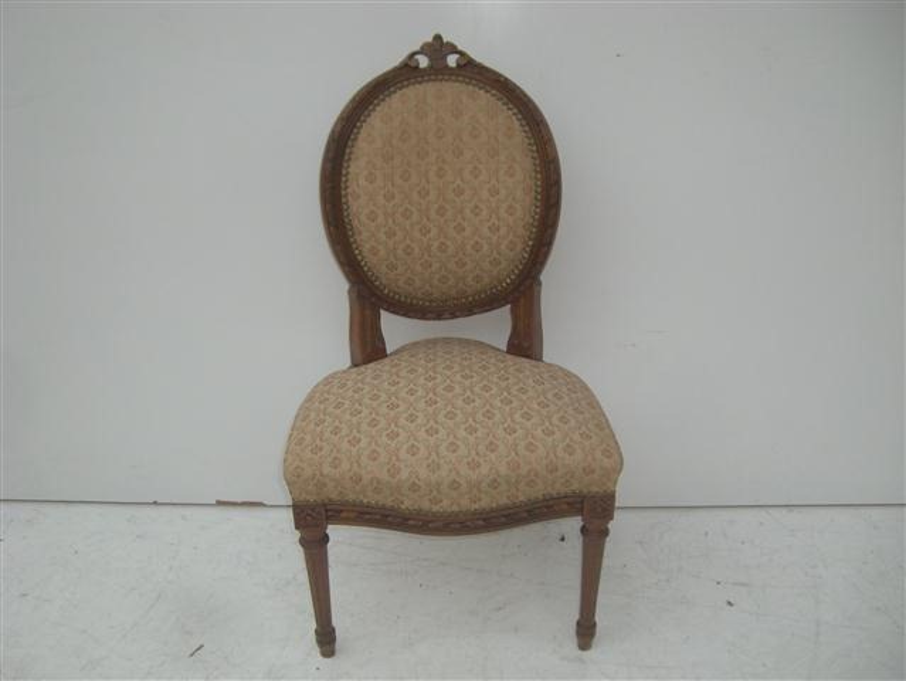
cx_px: 453
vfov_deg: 37.8
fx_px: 995
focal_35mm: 38
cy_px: 340
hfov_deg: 49.0
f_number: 2.7
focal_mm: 6.2
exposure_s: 1/160
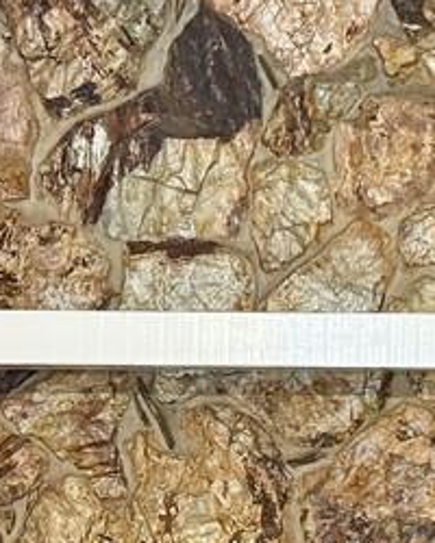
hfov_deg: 10.3
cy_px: 450
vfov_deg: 12.8
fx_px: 2414
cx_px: 300
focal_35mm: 150
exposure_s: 1/60
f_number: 1.78
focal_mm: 6.76
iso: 320
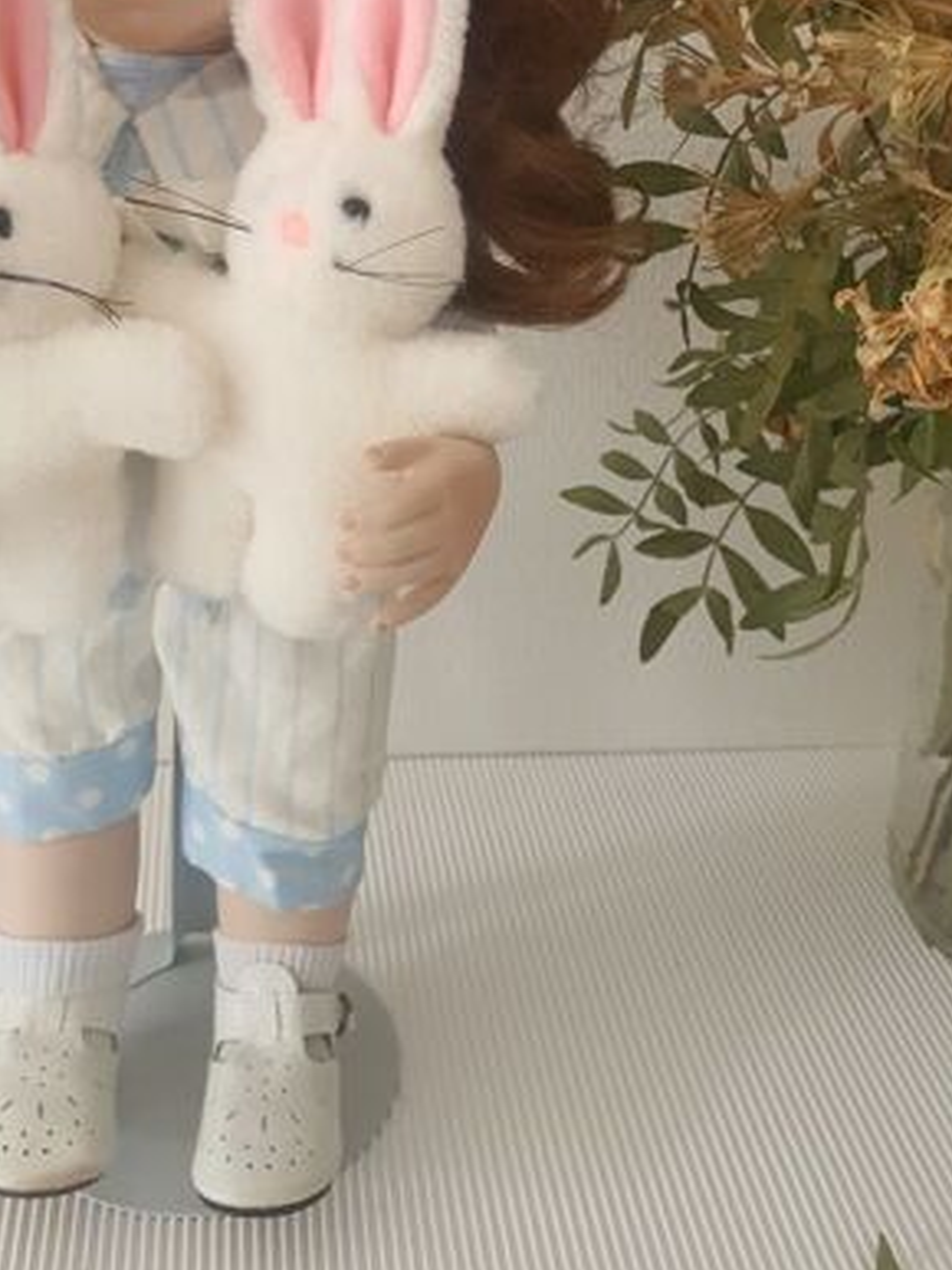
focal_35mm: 43
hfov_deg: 33.5
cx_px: 414
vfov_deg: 42.2
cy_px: 279
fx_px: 1578
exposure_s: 1/50
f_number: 1.5
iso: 125
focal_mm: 4.3
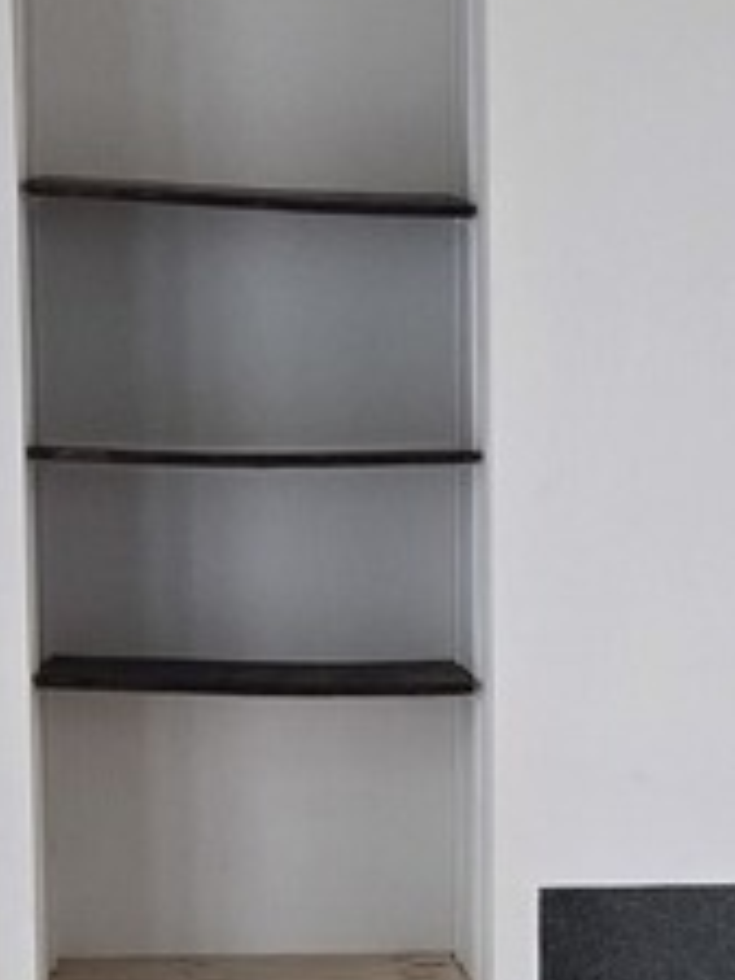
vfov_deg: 17.3
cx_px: 1059
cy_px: 962
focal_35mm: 111
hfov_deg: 12.7
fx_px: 3142
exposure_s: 1/120
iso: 320
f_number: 1.8
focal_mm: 5.4
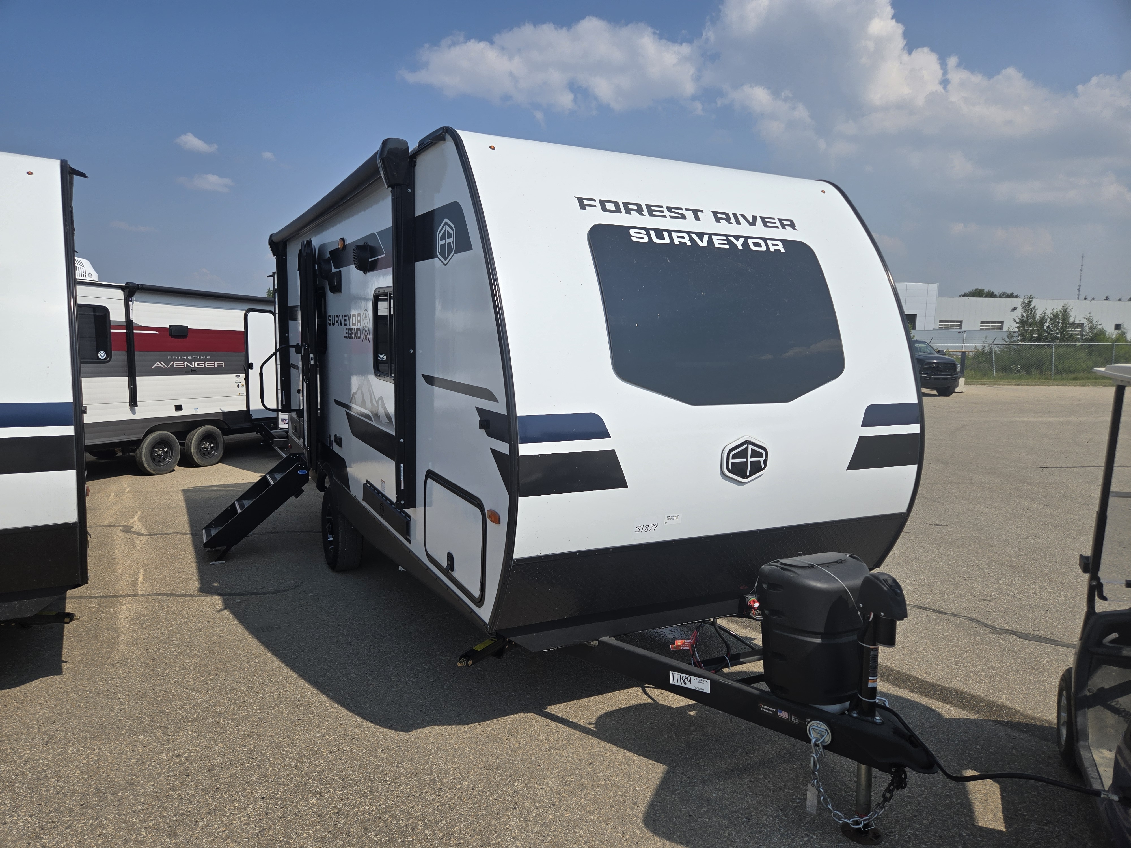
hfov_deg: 73.9
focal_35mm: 23
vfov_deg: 58.9
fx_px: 751
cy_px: 424
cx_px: 566
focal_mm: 5.4
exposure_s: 1/3034
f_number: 1.8
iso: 25
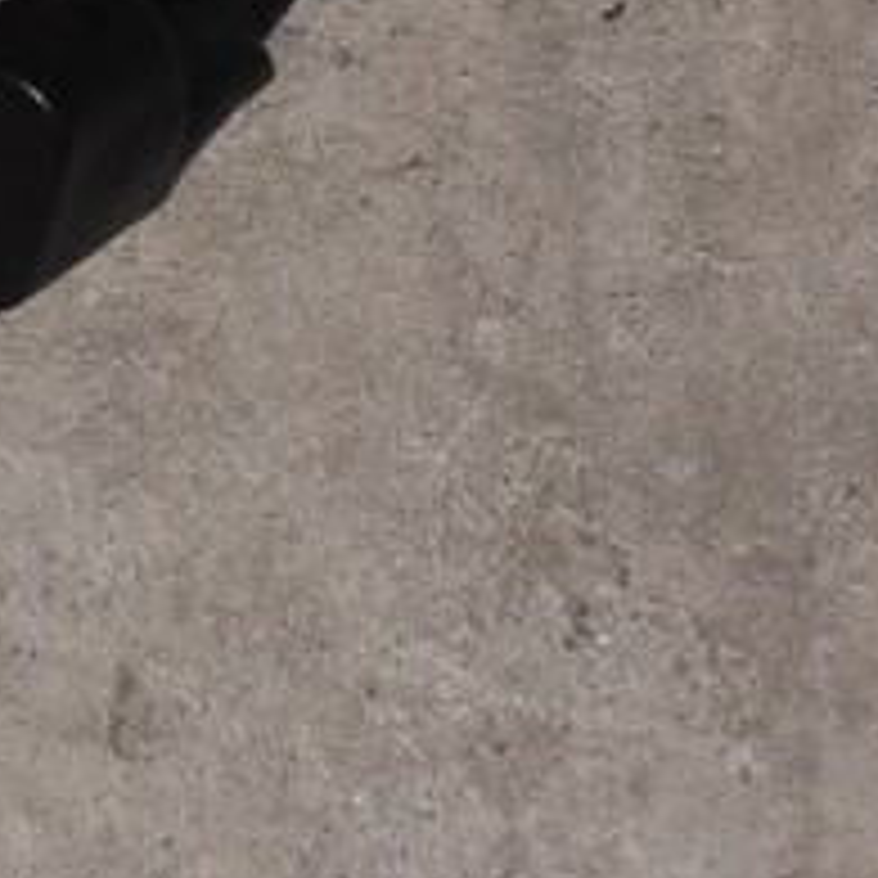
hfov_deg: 5.4
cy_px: -176
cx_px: -432
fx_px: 9240
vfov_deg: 5.4
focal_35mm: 322
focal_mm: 19.64
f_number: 5.5
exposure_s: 1/80
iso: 125
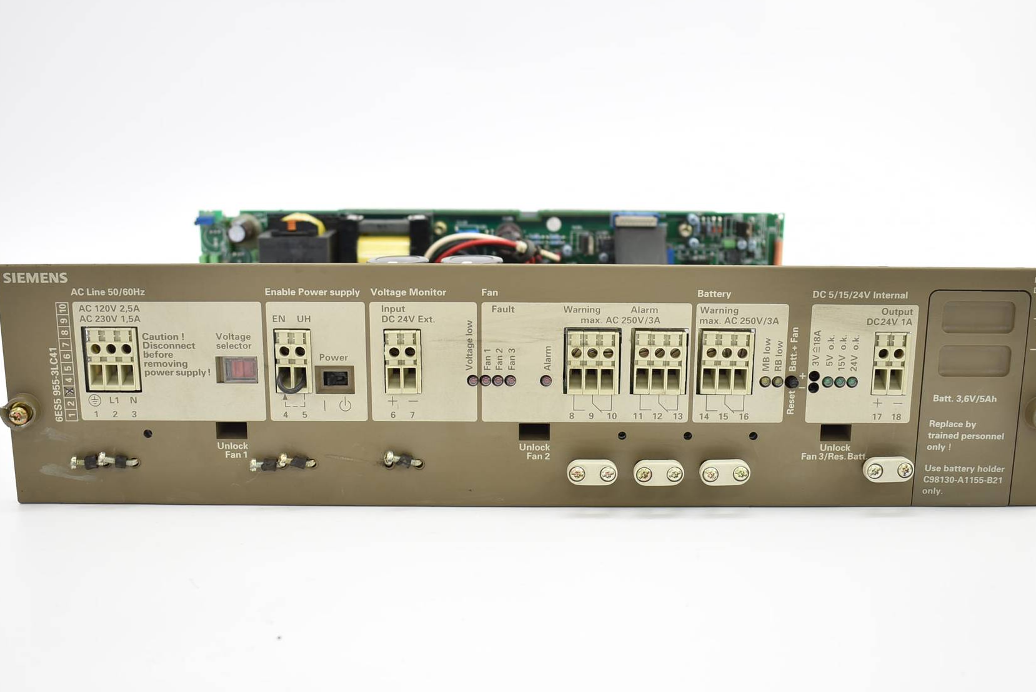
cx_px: 520
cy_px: 383
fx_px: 1238
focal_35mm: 43
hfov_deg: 45.4
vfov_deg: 31.2
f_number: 3.8
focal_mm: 22
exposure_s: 1/25
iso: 100
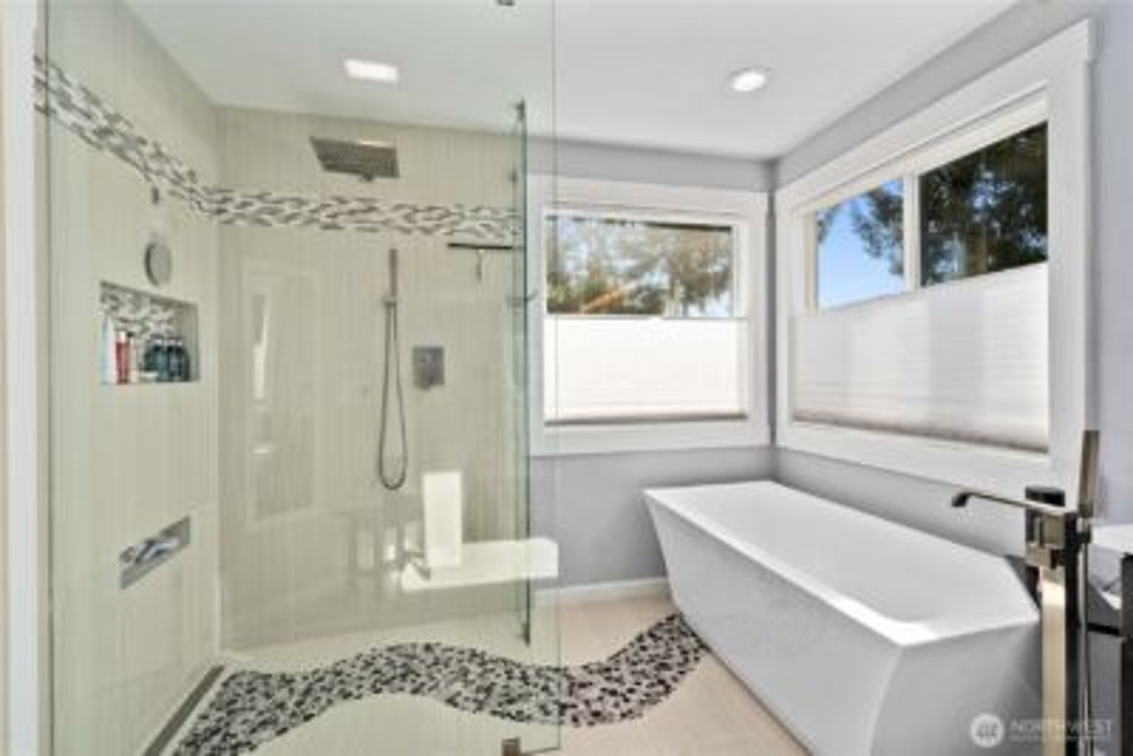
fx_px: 472
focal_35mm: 15
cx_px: 566
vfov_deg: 77.4
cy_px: 378
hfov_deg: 100.4
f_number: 7.1
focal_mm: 15
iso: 400
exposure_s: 1/30
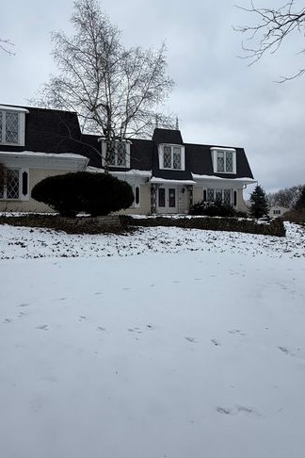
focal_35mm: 20
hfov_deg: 61.1
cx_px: 114
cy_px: 222
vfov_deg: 84.0
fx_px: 254
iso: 50
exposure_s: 1/326
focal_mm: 2.22
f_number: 2.2
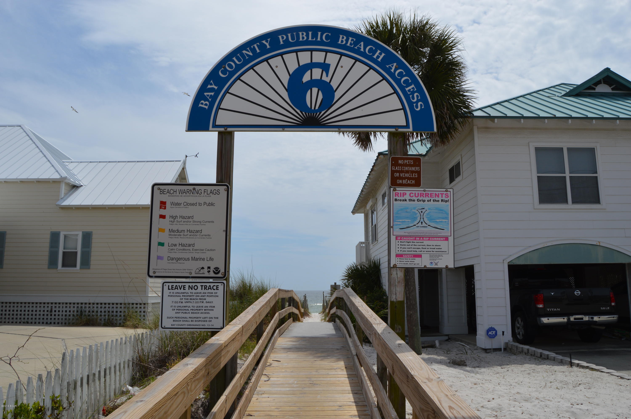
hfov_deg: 67.4
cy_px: 210
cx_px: 316
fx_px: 473
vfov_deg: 47.8
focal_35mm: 27
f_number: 10
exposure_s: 1/400
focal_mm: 18
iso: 100
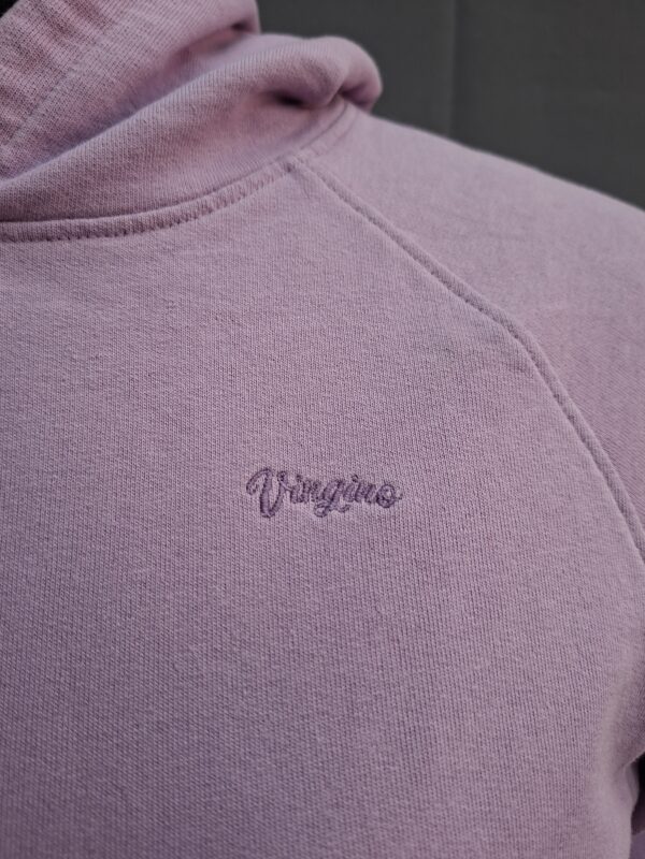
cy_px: 430
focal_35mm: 23
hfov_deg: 58.9
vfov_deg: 73.9
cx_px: 322
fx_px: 571
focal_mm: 5.54
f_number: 1.8
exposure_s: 1/100
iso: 64
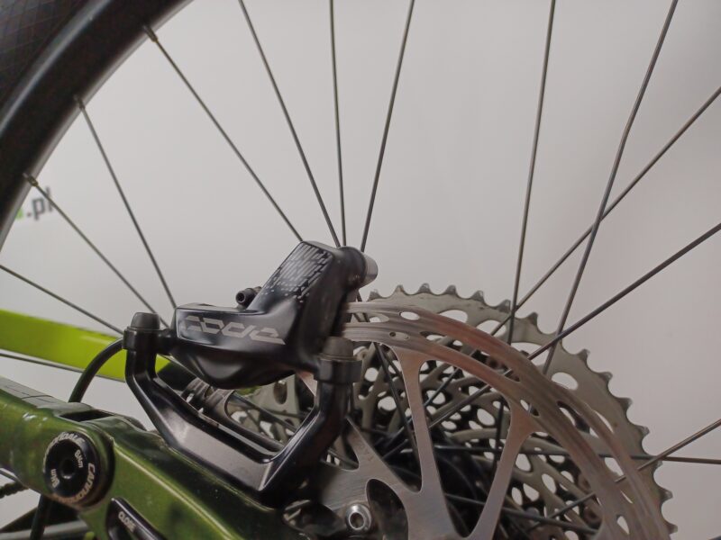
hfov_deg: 69.4
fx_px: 521
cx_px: 360
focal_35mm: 25
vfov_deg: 54.9
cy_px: 270
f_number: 1.8
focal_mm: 4.6
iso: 400
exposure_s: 1/100
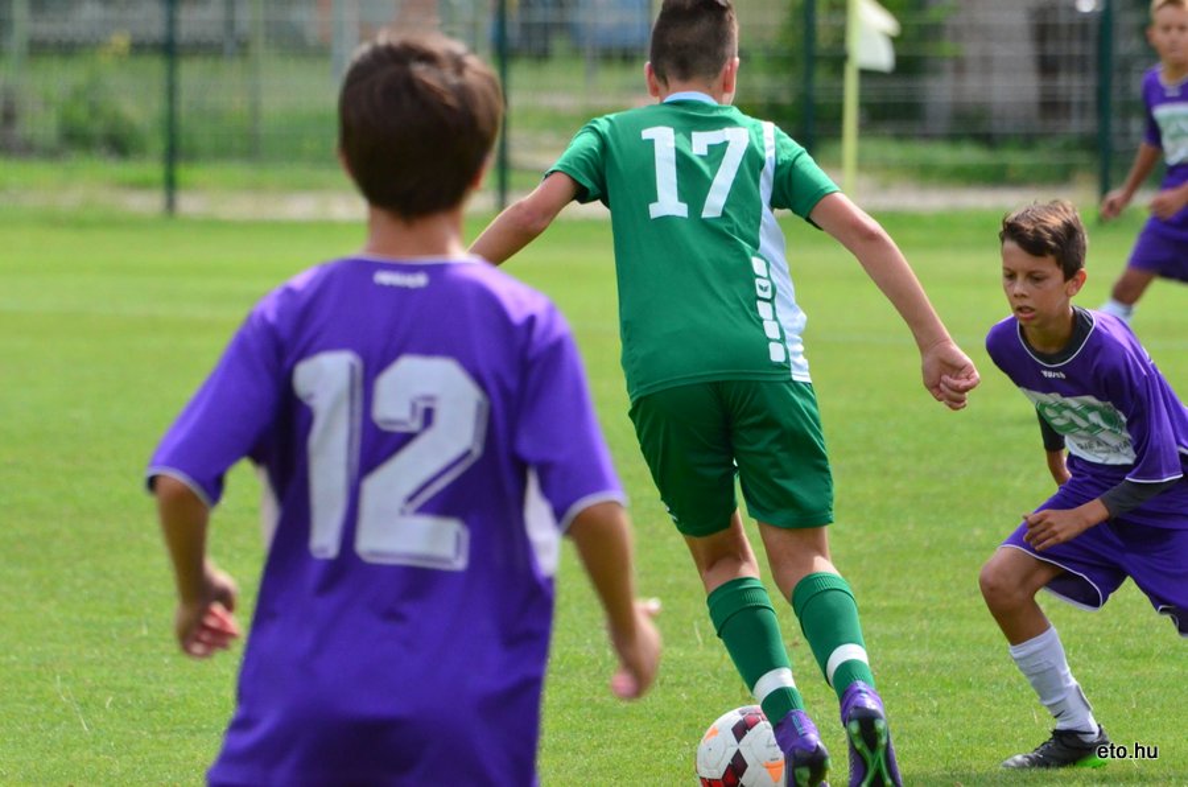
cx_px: 594
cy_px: 394
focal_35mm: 450
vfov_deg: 3.0
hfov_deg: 4.6
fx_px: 14818
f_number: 8
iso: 2500
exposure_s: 1/4000
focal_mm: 300
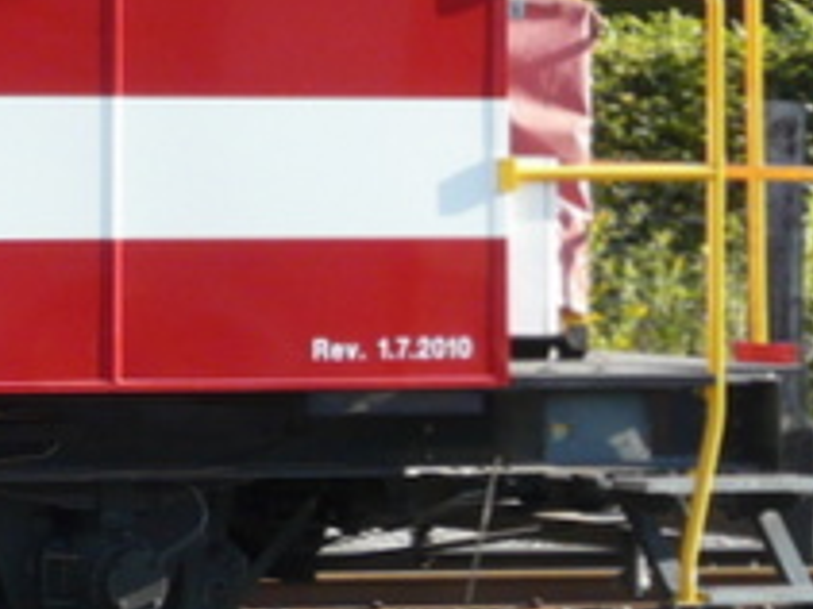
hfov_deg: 6.6
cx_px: -778
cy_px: -197
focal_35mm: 294
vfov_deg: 5.0
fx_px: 6901
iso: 100
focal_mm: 10.2
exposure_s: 1/200
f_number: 4
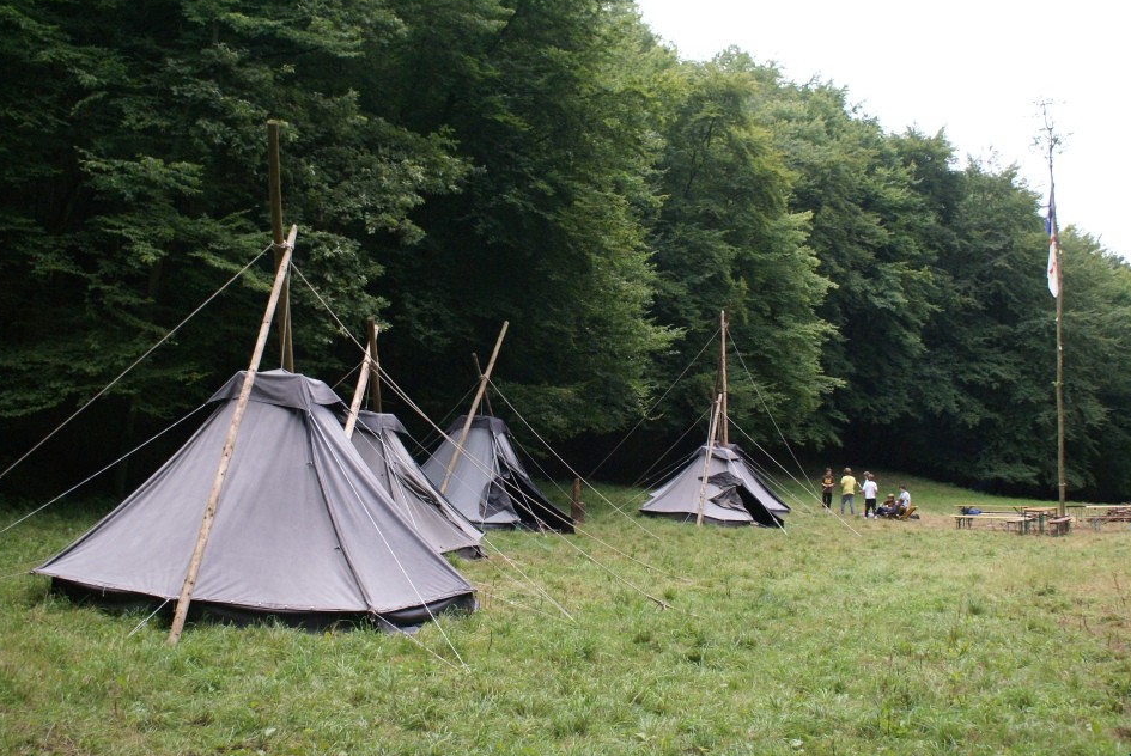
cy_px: 373
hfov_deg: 49.5
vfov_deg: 34.3
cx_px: 566
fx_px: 1226
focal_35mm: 39
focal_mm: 24
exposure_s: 1/1250
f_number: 4.5
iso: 400
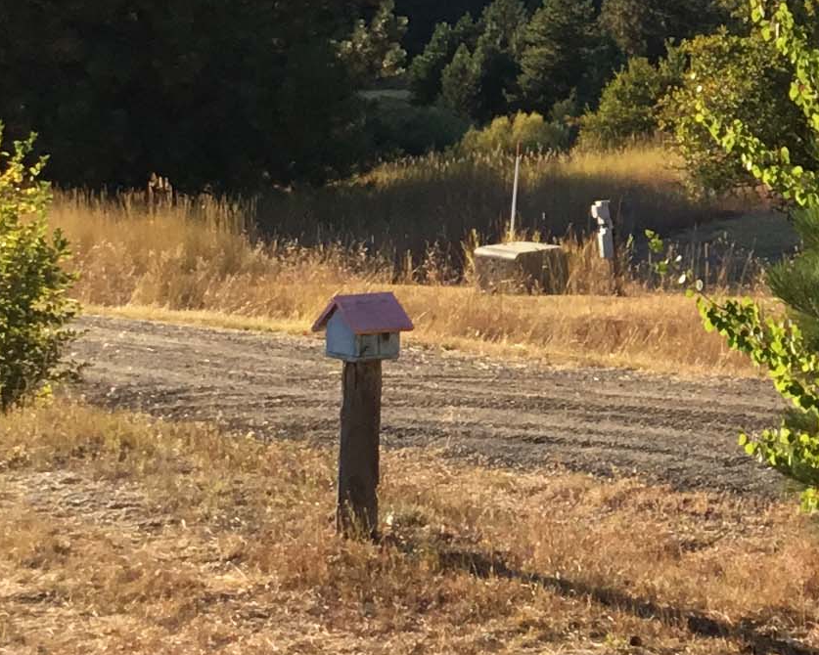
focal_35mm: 118
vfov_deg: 12.9
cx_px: 992
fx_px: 2861
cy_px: 30
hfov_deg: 15.7
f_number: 2.4
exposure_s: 1/503
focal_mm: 3.3
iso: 25
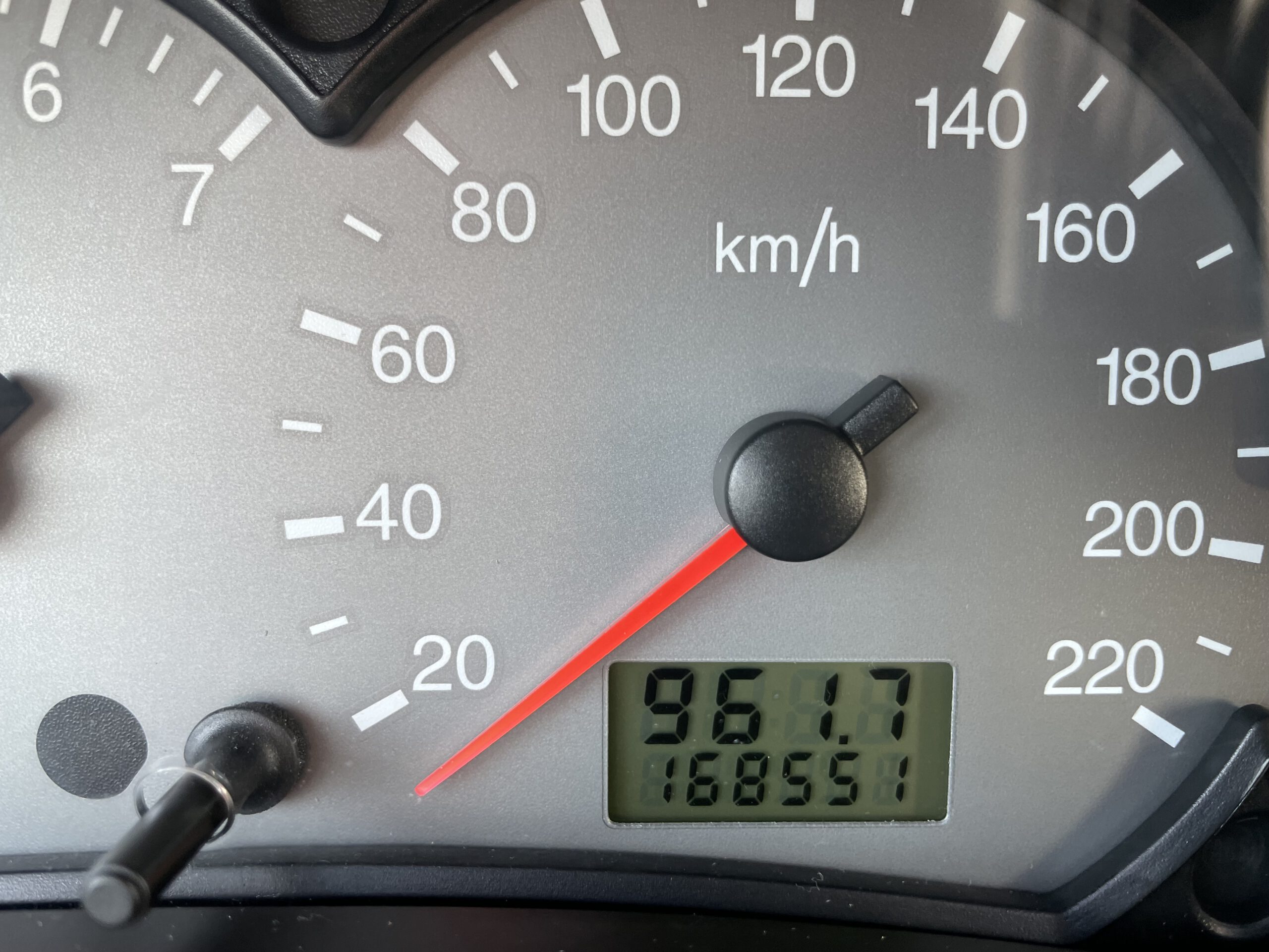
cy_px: 476
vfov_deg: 53.1
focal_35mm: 26
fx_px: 953
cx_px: 634
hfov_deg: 67.3
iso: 80
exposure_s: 1/121
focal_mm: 4.2
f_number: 1.6
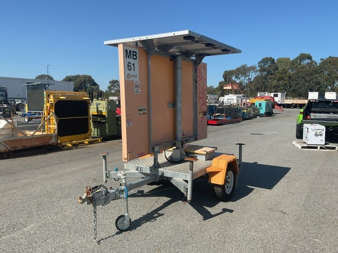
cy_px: 126
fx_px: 283
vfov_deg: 48.2
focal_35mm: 29
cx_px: 169
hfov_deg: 61.7
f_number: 1.8
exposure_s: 1/1984
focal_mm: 3
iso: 16
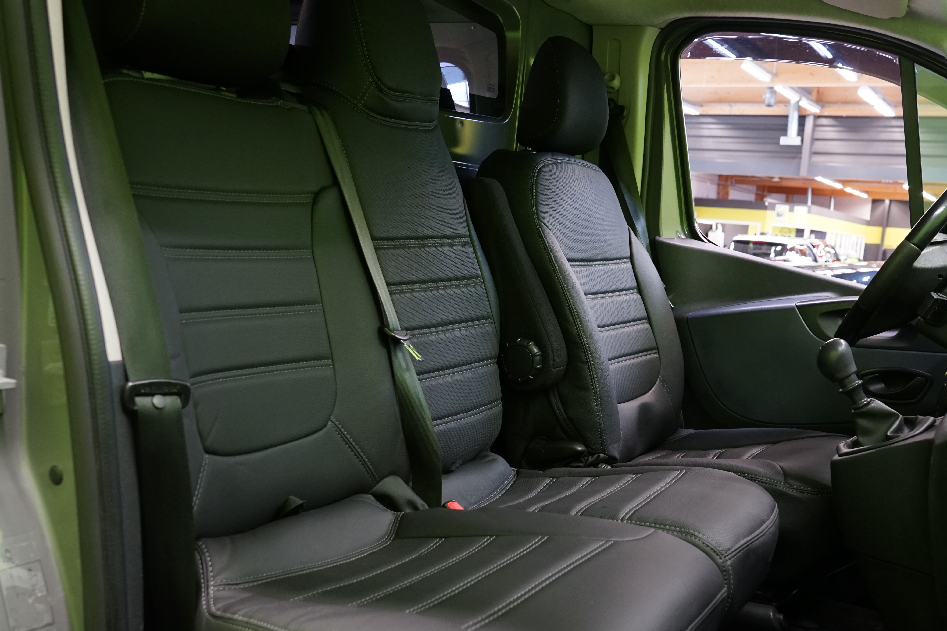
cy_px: 370
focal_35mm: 36
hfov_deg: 53.1
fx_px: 947
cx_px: 493
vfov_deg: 36.8
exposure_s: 1/20
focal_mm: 30
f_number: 5.6
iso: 2000
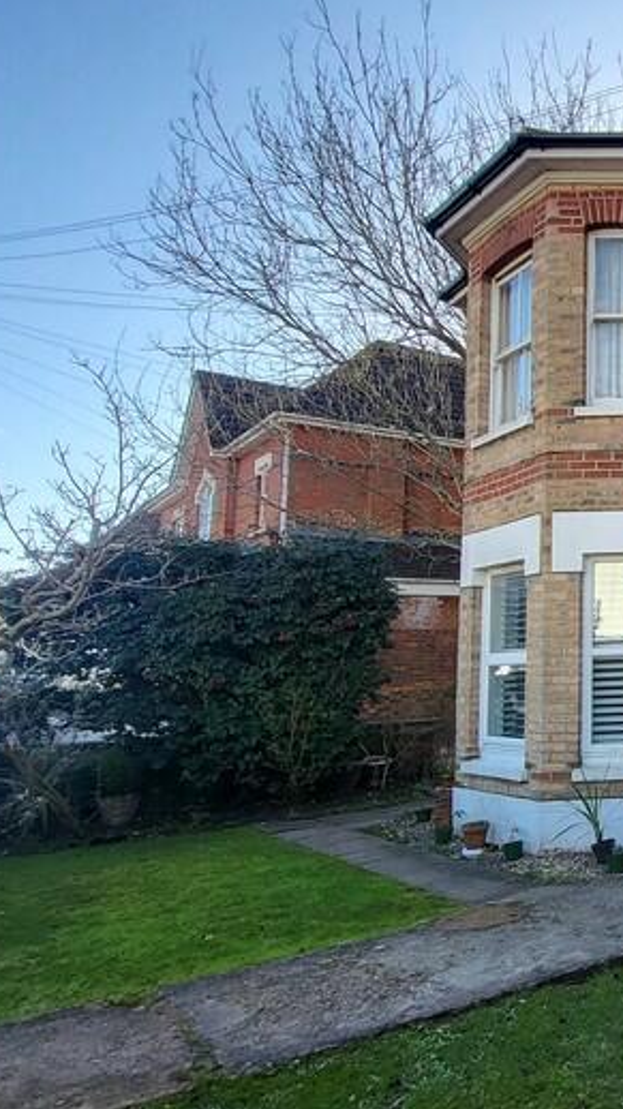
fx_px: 823
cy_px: 563
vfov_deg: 67.9
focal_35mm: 28
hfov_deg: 30.2
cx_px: 861
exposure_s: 1/345
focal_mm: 1.74
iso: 32
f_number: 2.2
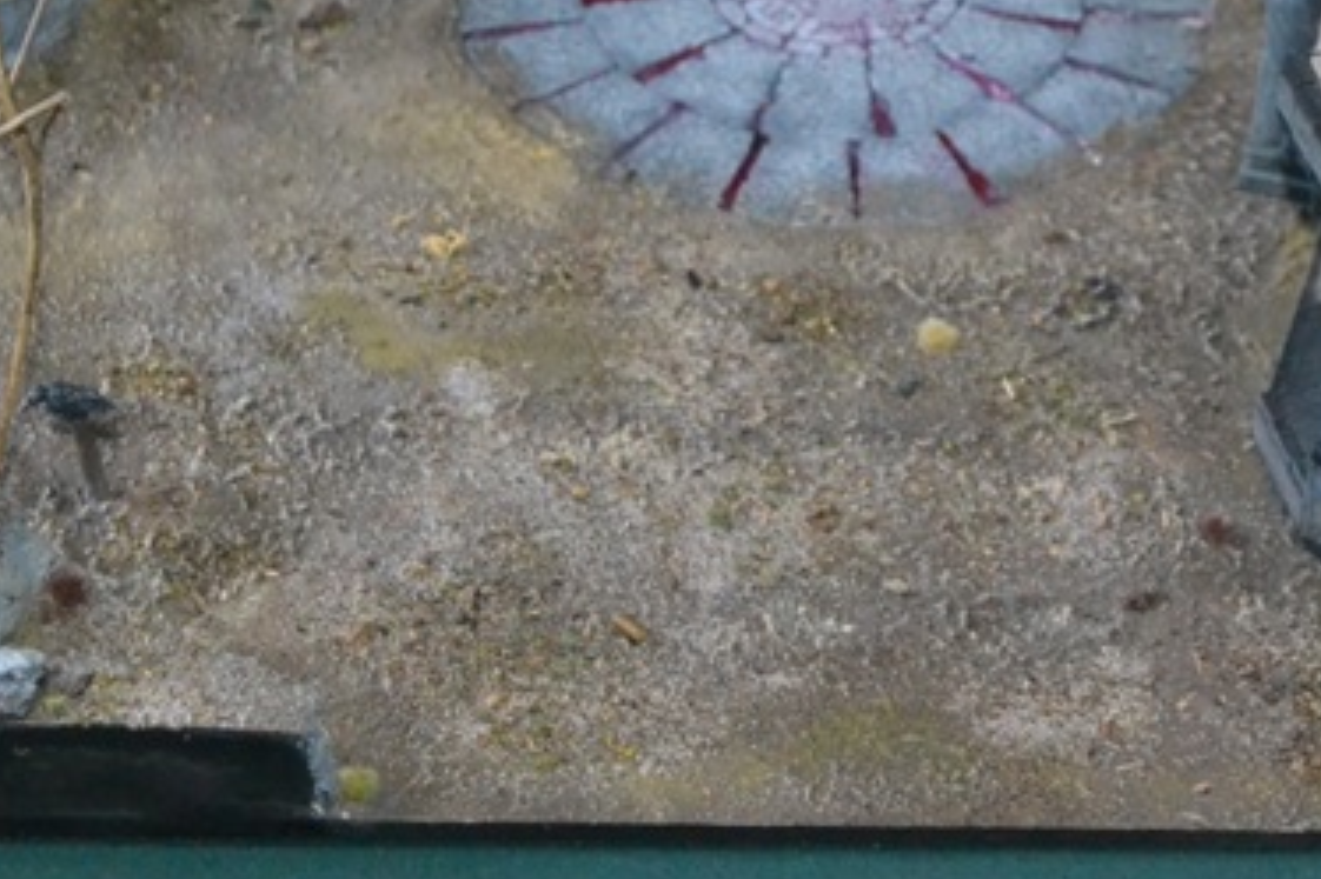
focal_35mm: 129
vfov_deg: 10.5
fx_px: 4740
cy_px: -56
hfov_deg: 15.8
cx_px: 1030
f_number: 5
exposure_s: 1/60
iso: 3200
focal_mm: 35
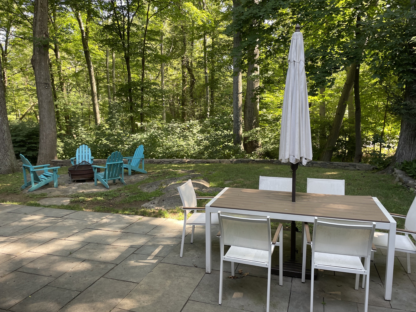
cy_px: 156
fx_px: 312
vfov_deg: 53.1
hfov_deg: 67.3
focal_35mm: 26
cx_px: 208
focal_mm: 4.2
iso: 64
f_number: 1.6
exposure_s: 1/121
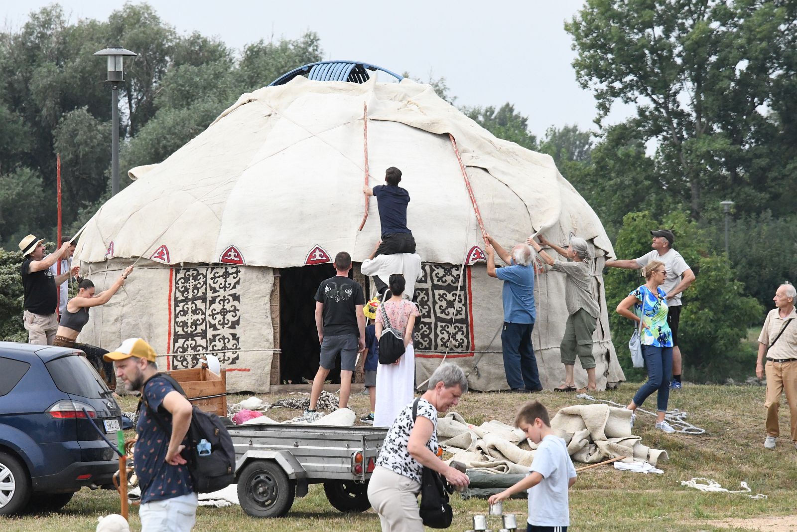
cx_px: 398
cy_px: 266
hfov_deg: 6.9
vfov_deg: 4.6
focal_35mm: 300
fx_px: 6642
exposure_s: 1/5000
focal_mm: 200
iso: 5000
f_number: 9
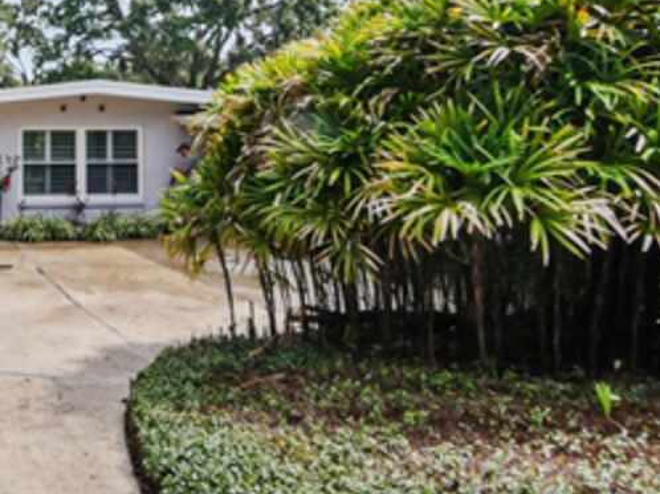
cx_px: -42
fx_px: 686
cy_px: 114
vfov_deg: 38.4
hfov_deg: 42.1
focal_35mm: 36
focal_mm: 7
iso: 200
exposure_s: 1/400
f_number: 7.1
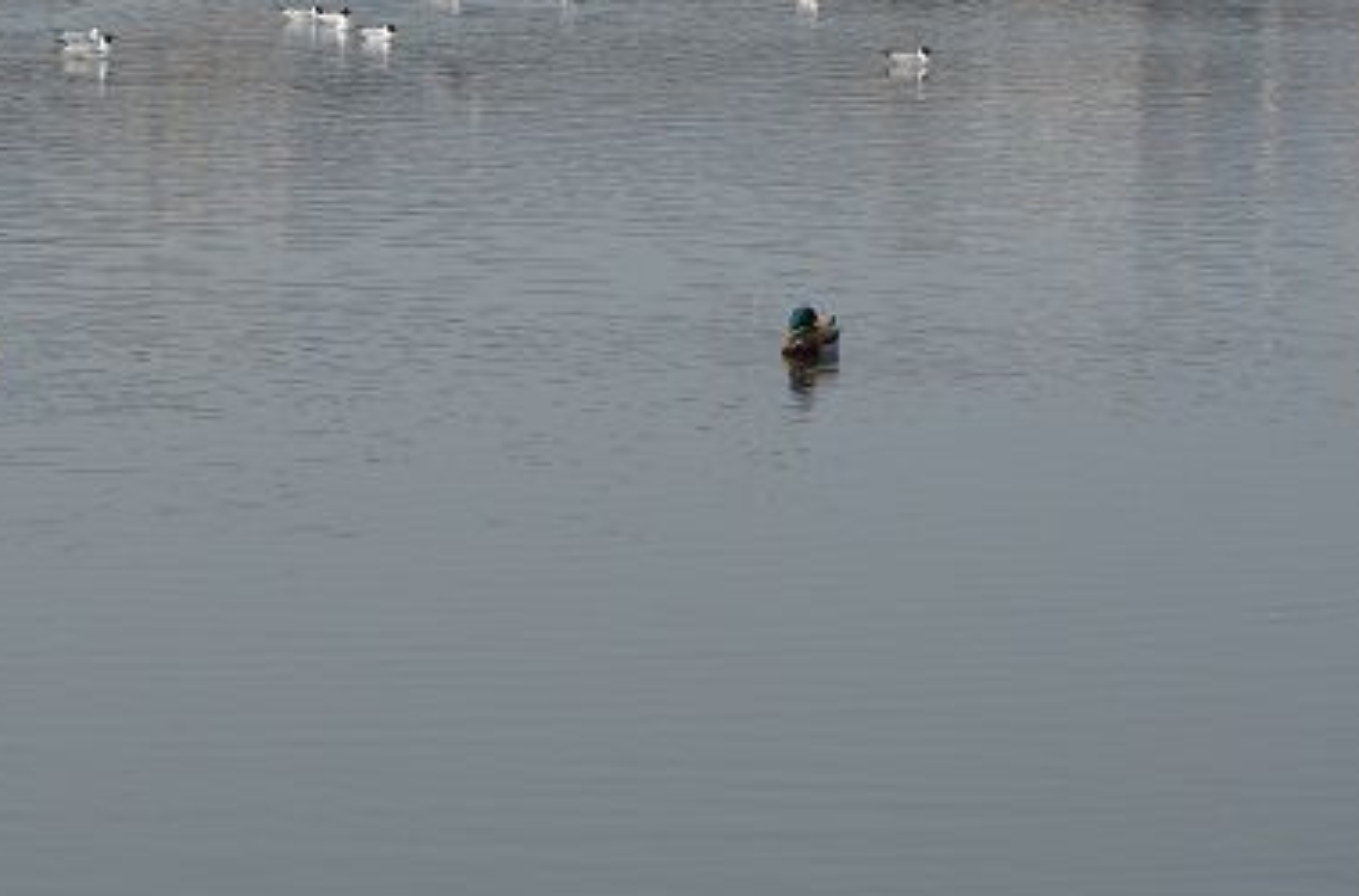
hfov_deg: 9.5
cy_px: 88
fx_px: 8163
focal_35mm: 217
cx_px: 541
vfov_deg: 6.3
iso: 140
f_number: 8
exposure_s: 1/500
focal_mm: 75
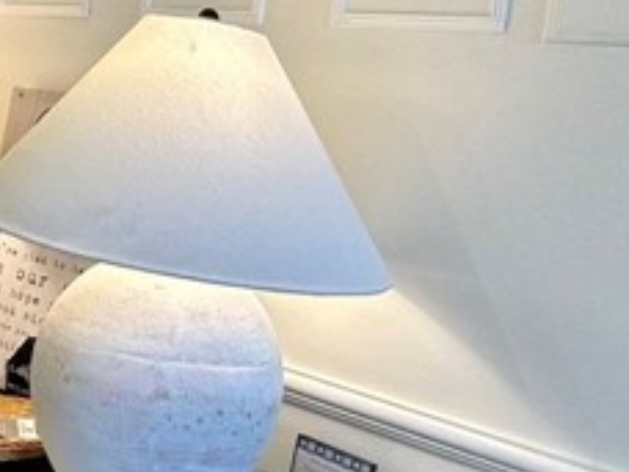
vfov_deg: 23.2
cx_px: 132
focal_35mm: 63
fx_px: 1145
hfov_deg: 30.0
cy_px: 293
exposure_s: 1/120
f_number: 2.2
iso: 125
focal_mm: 2.22
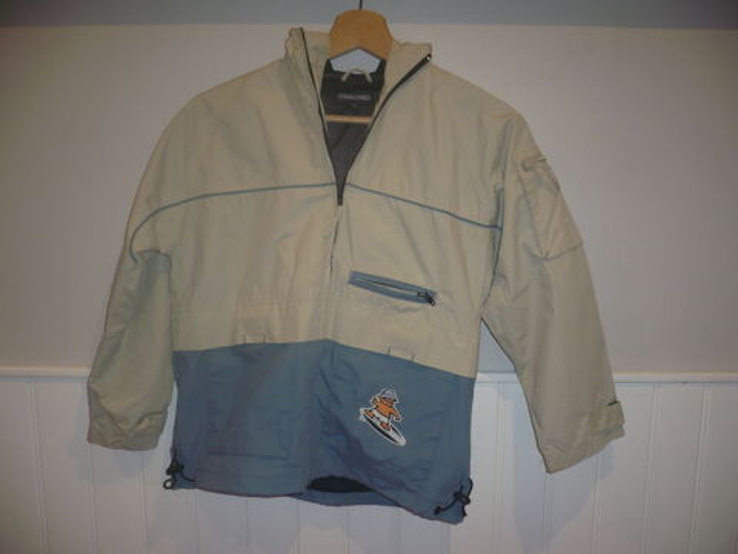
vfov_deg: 40.7
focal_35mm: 35
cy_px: 277
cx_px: 369
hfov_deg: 52.6
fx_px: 746
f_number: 2.8
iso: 100
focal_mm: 5.8
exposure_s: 1/30
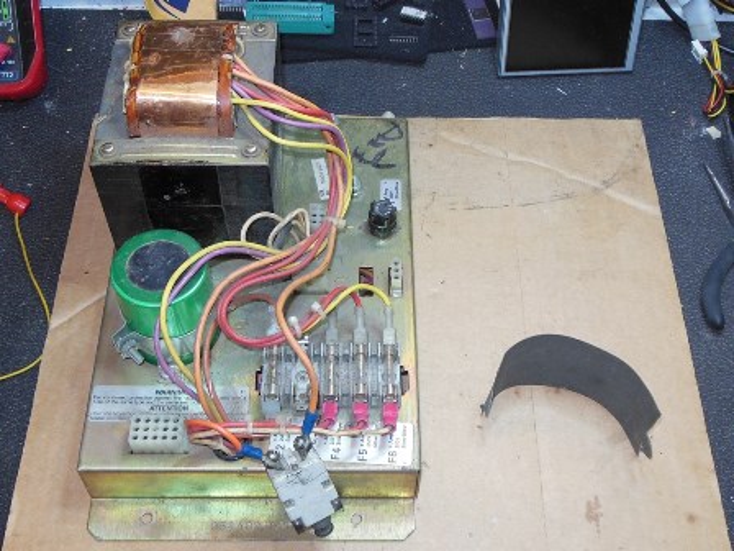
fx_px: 700
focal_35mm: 33
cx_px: 367
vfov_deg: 42.9
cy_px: 276
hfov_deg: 55.4
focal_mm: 6
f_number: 3.5
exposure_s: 1/30
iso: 200
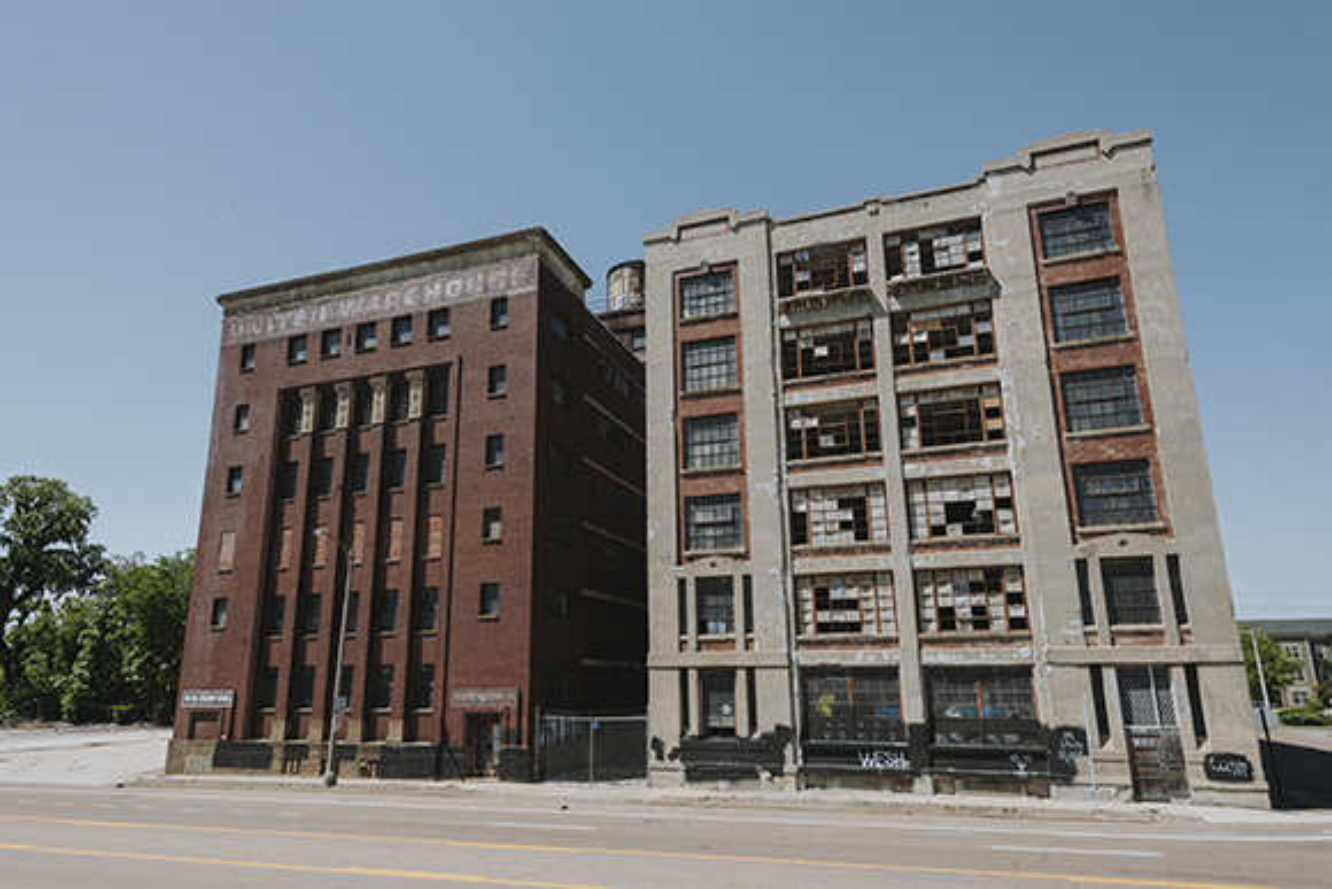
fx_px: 814
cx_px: 666
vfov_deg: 57.3
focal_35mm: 22
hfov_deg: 78.6
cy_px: 444
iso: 50
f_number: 8
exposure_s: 1/160
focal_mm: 22
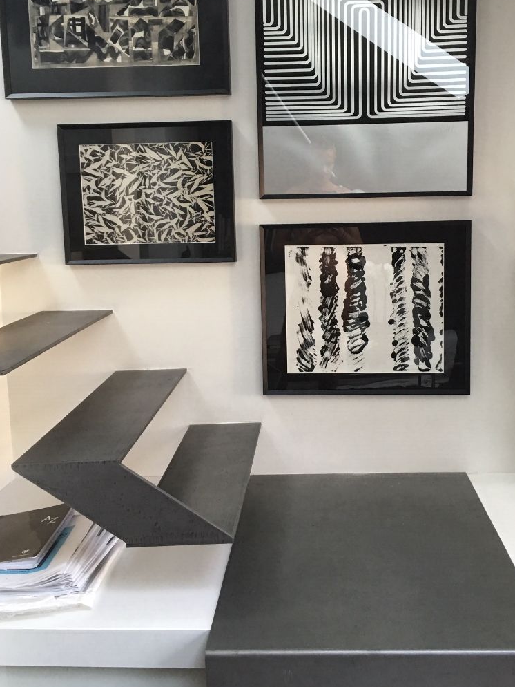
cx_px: 284
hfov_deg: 40.7
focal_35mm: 35
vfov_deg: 52.3
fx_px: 694
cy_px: 283
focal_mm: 4.15
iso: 80
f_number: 2.2
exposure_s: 1/17
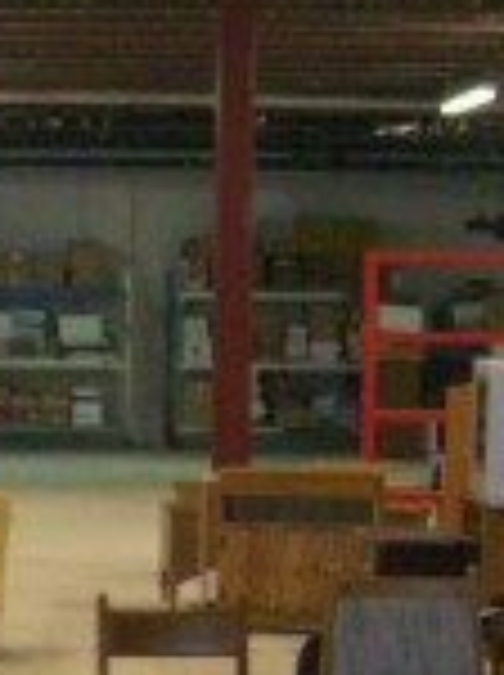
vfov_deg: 10.1
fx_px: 3796
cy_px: 698
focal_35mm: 195
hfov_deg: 7.5
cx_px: -140
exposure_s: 1/60
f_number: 2.8
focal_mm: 7.9
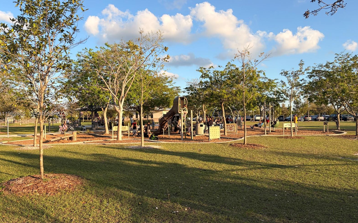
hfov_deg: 66.5
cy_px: 114
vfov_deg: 44.5
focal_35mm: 28
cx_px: 179
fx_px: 273
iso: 50
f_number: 1.6
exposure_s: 1/1393
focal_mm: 5.96
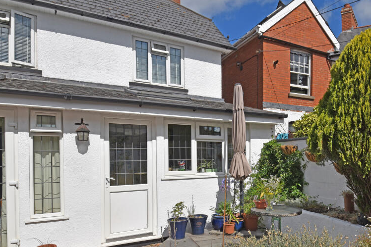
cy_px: 158
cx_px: 232
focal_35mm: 27
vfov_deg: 47.9
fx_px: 275
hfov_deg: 67.0
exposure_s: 1/400
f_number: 10
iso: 100
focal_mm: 13
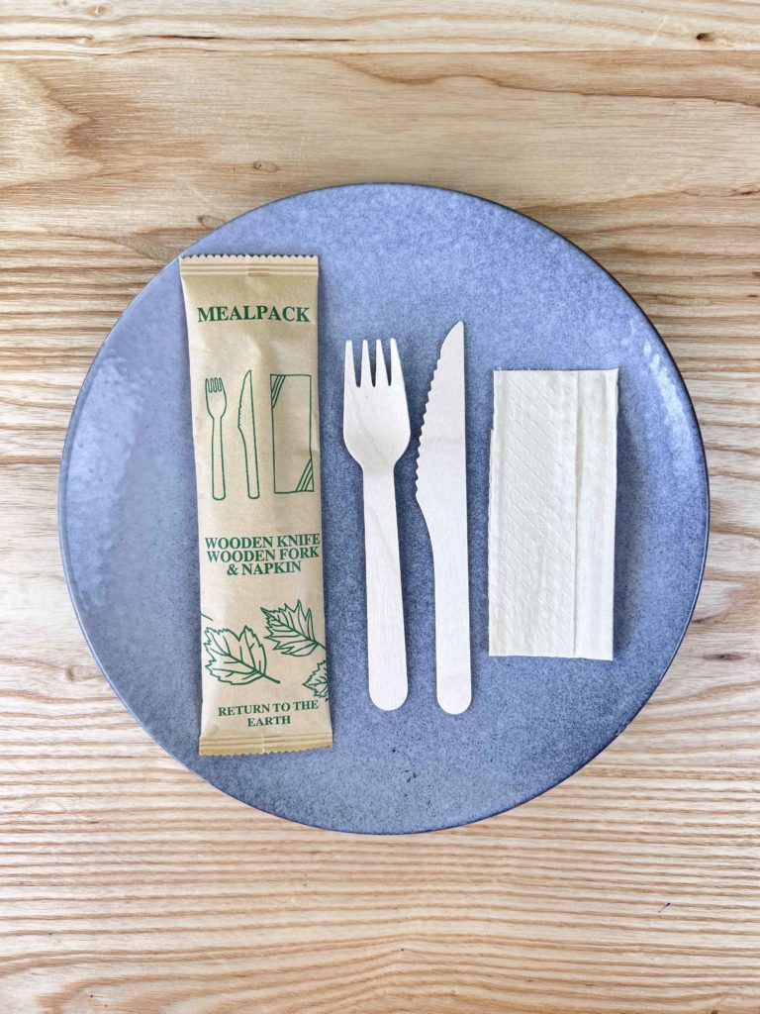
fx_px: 761
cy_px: 507
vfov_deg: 67.3
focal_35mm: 26
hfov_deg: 53.1
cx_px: 380
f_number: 1.5
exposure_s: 1/100
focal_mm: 5.7
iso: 50
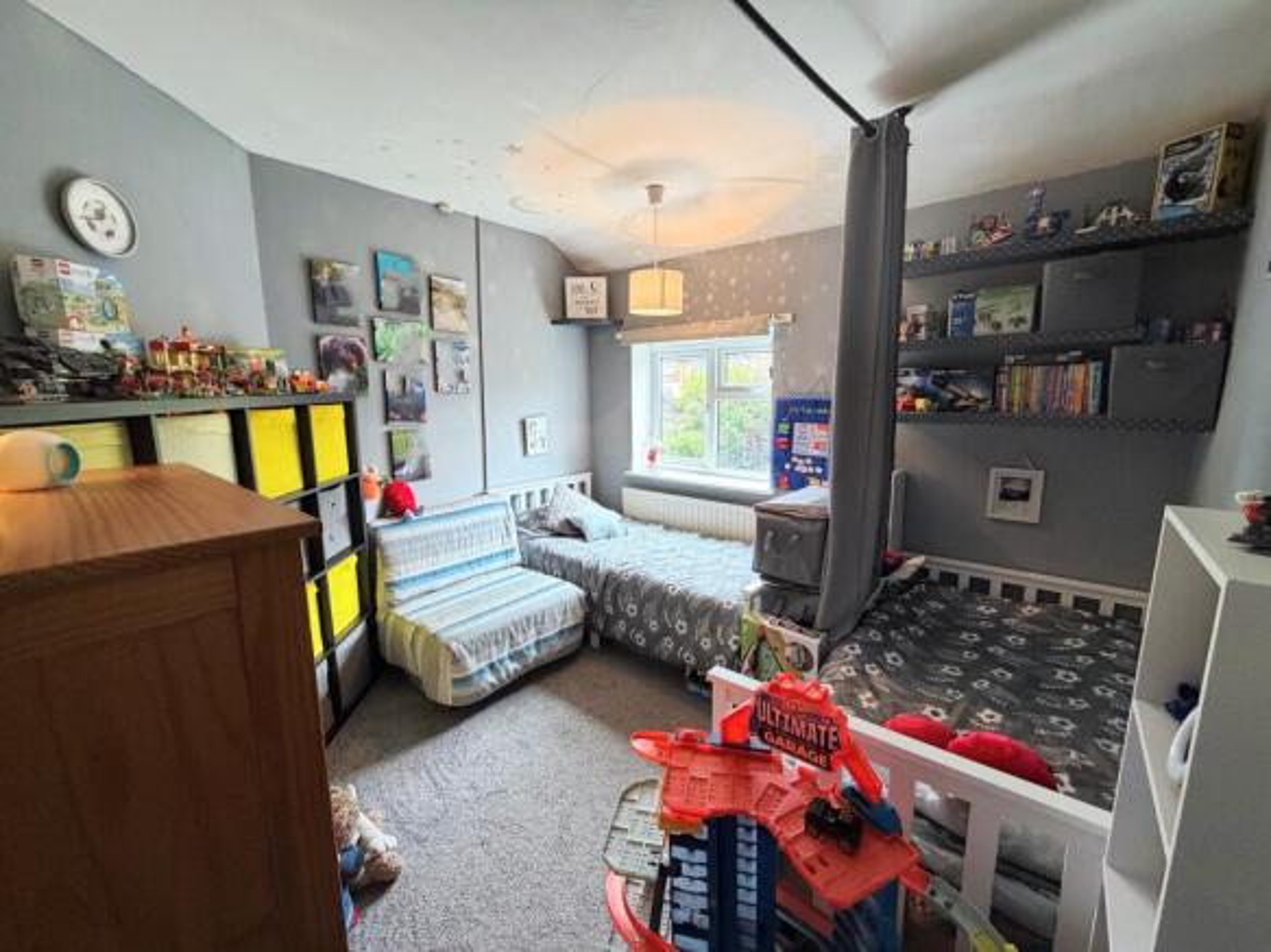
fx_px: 514
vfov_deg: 85.7
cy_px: 476
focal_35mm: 14
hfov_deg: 102.1
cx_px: 636
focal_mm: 2.22
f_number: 2.2
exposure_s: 1/50
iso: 320
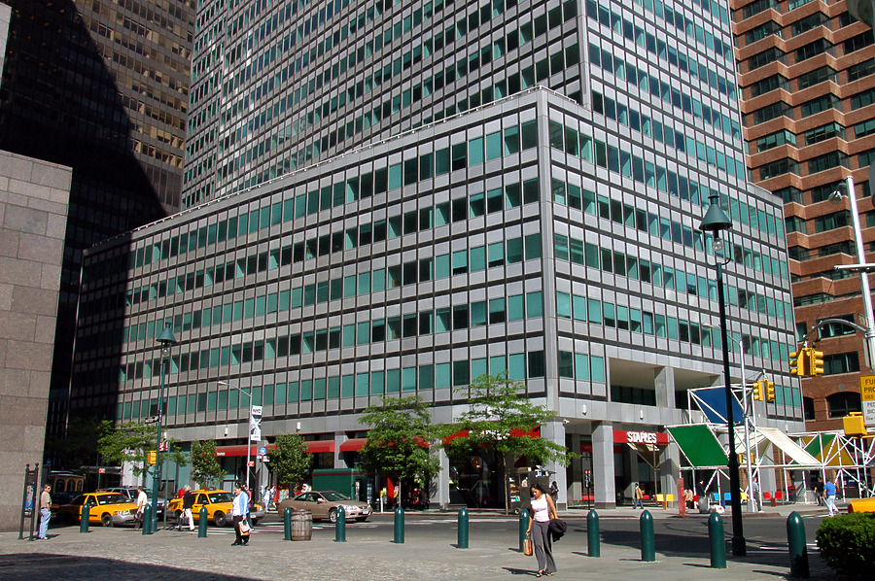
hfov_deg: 55.2
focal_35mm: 34
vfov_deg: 38.3
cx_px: 438
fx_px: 838
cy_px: 290
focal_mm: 23
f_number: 11
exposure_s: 1/640
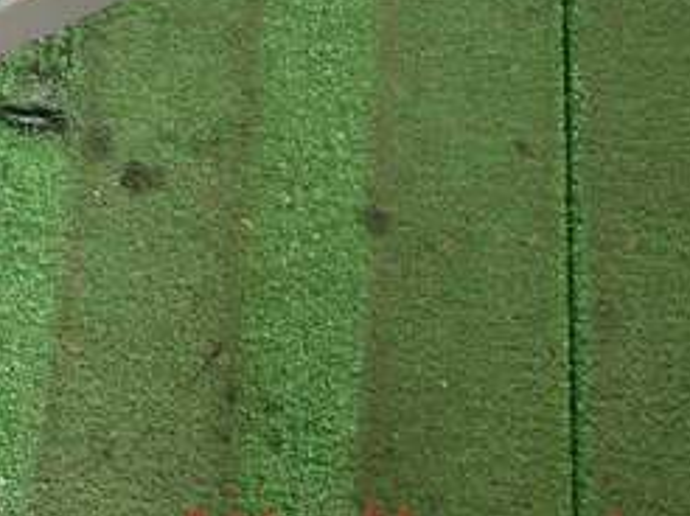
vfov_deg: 22.6
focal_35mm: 61
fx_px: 1215
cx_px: -17
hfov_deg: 29.4
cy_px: -59
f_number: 2
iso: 200
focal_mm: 4.5
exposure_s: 1/60
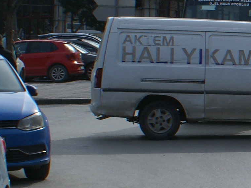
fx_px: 1284
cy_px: 141
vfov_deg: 8.4
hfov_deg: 9.9
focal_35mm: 177
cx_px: 590
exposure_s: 1/250
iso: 100
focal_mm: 24
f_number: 10
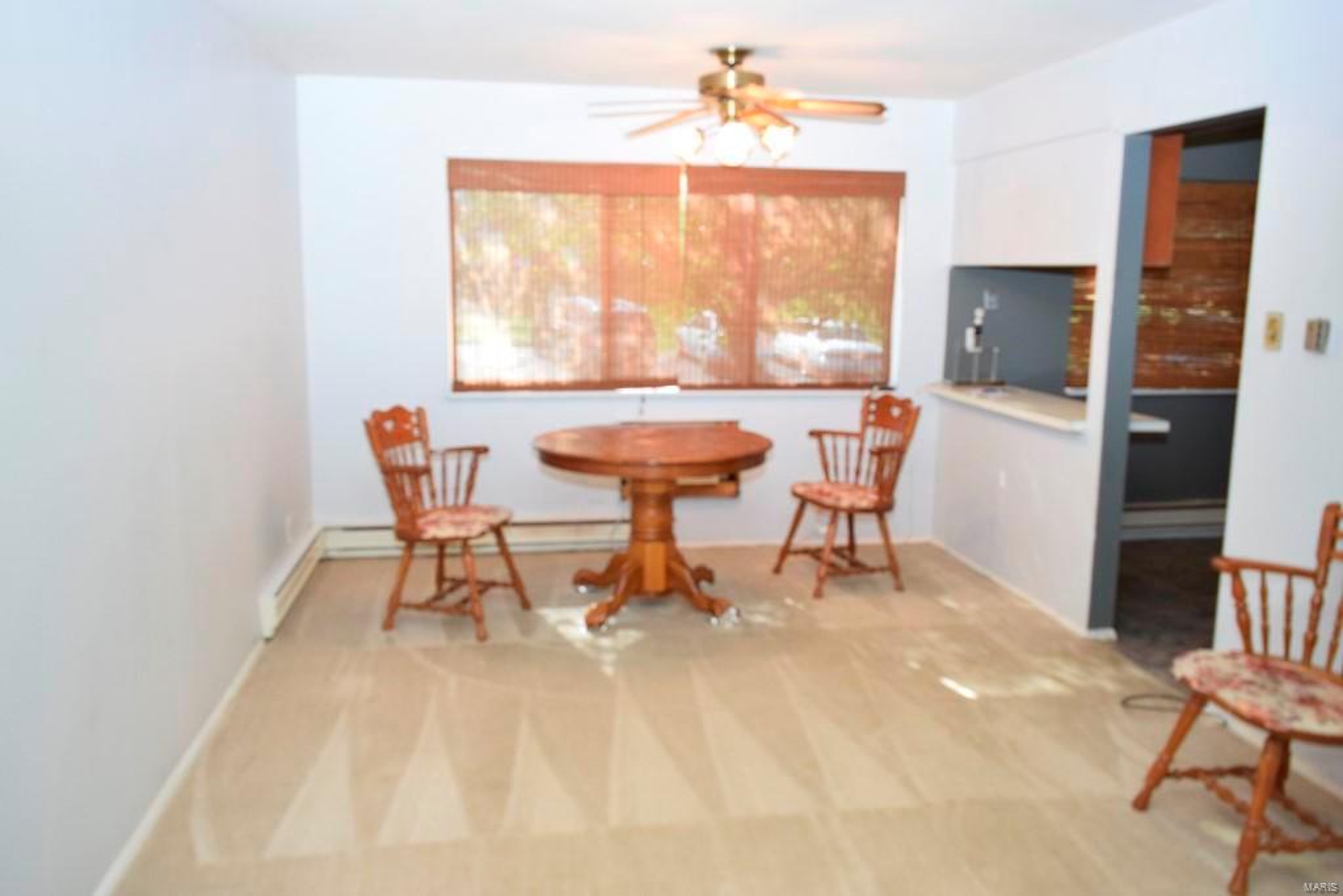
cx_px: 672
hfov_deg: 67.4
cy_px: 448
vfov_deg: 47.9
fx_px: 1007
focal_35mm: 27
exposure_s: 1/60
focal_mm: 18
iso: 400
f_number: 4
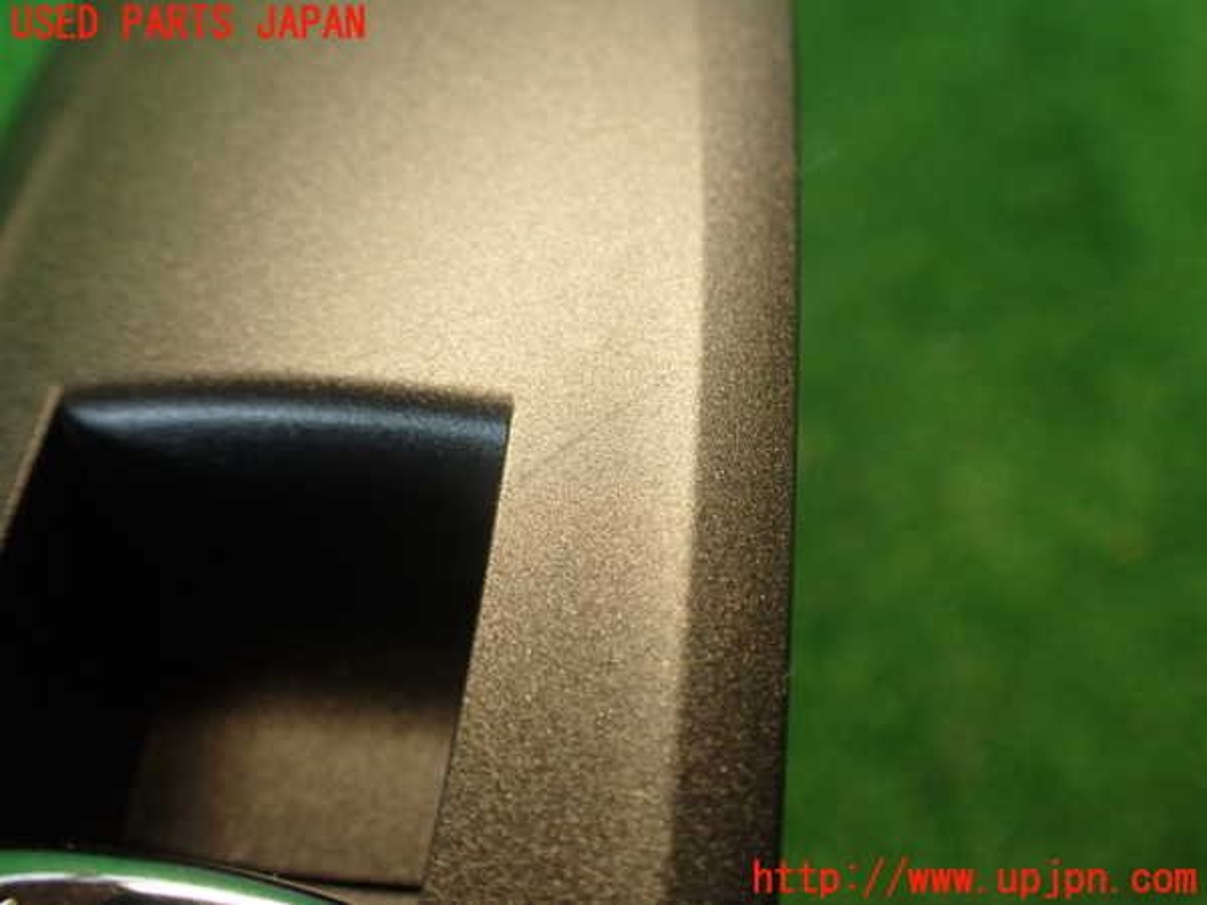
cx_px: 604
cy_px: 452
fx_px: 1116
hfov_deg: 56.8
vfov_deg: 44.2
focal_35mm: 32
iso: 200
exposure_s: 1/40
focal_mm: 5.79
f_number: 2.4
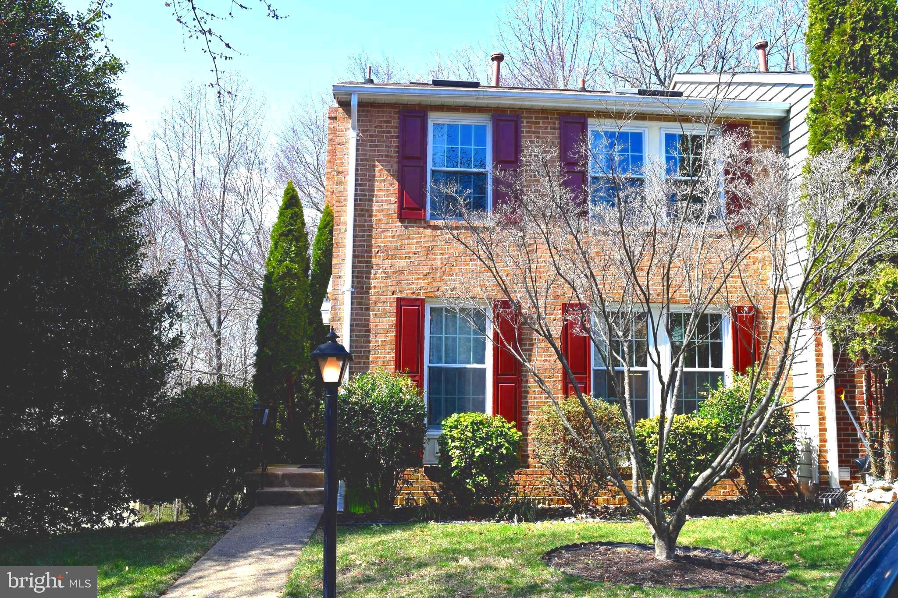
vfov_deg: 36.9
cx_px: 449
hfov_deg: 53.1
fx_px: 898
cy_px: 299
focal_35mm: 36
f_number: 7.1
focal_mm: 24
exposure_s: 1/200
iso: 100
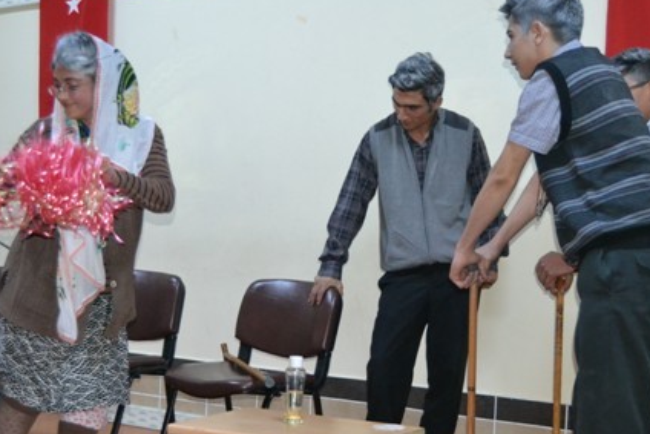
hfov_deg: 29.5
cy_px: 286
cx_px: 241
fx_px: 1228
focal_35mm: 68
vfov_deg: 20.0
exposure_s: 1/60
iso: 2200
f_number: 4.2
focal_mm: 30
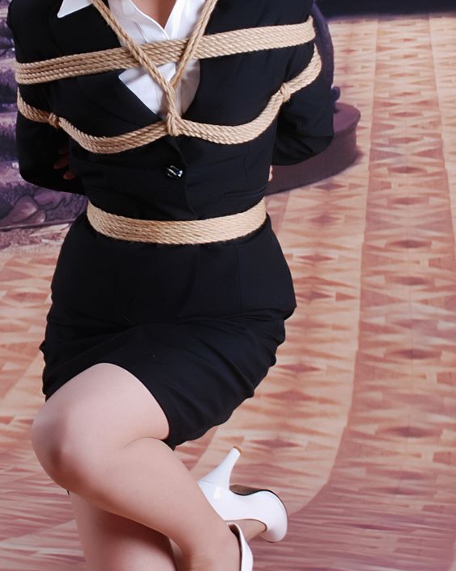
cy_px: 205
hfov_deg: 15.0
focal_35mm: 102
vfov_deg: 18.8
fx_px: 1721
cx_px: 136
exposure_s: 1/8
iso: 100
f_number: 13
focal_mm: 32
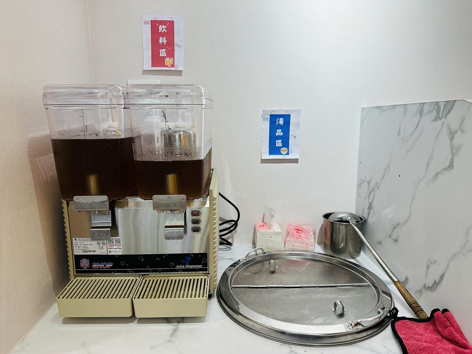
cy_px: 177
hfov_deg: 71.6
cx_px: 236
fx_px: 327
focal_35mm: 24
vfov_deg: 56.8
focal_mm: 6.86
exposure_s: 1/120
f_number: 1.78
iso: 64
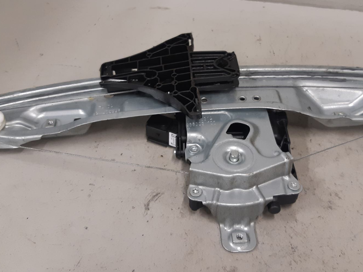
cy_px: 111
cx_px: 202
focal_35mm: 40
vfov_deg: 35.8
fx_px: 419
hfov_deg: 46.7
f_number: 1.7
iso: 125
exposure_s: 1/50
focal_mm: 3.93
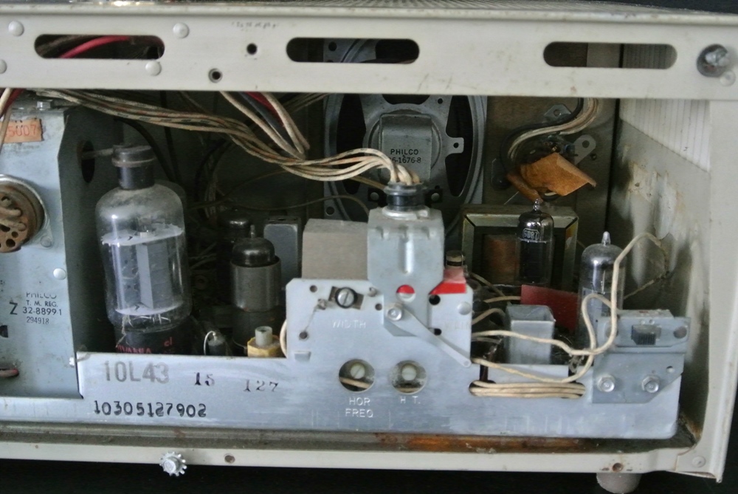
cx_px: 369
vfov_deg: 30.6
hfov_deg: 44.5
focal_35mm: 44
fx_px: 903
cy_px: 247
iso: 3200
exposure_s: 1/25
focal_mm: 16.3
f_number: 4.2
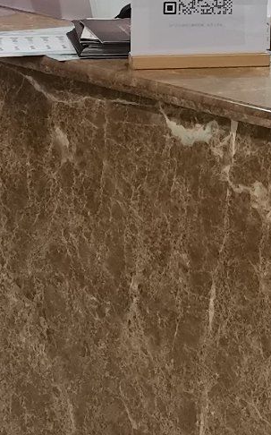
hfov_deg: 8.3
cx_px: 389
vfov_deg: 12.9
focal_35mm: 155
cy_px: -186
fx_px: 1835
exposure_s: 1/50
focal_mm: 5.58
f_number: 1.8
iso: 250
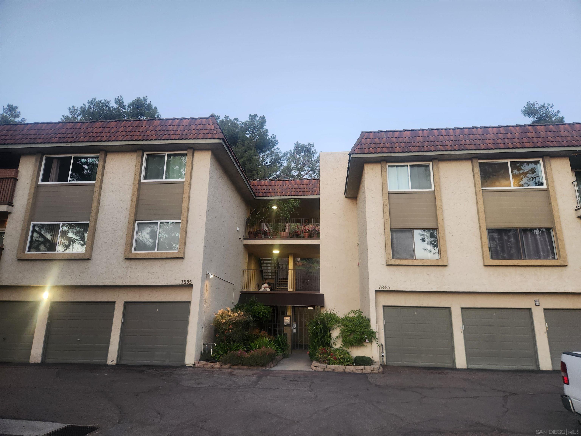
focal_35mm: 23
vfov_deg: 58.9
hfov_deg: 73.9
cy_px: 218
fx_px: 386
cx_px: 290
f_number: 1.8
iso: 160
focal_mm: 5.4
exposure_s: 1/120
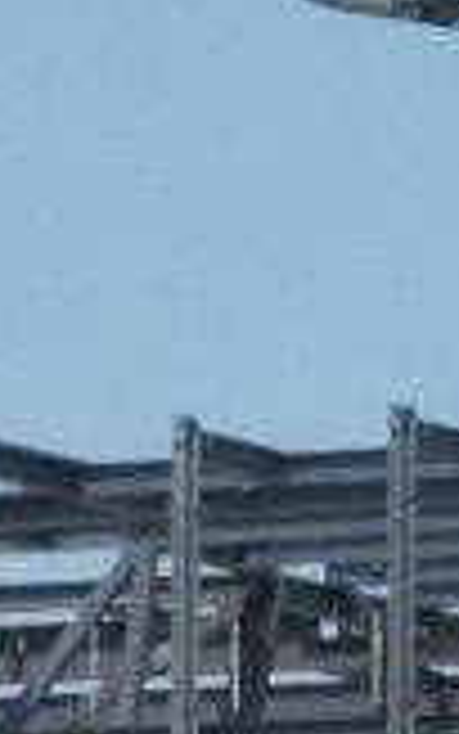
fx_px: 19237
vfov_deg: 2.2
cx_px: -621
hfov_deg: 1.4
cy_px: 806
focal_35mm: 962
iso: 100
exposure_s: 1/320
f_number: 7.1
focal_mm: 25.9
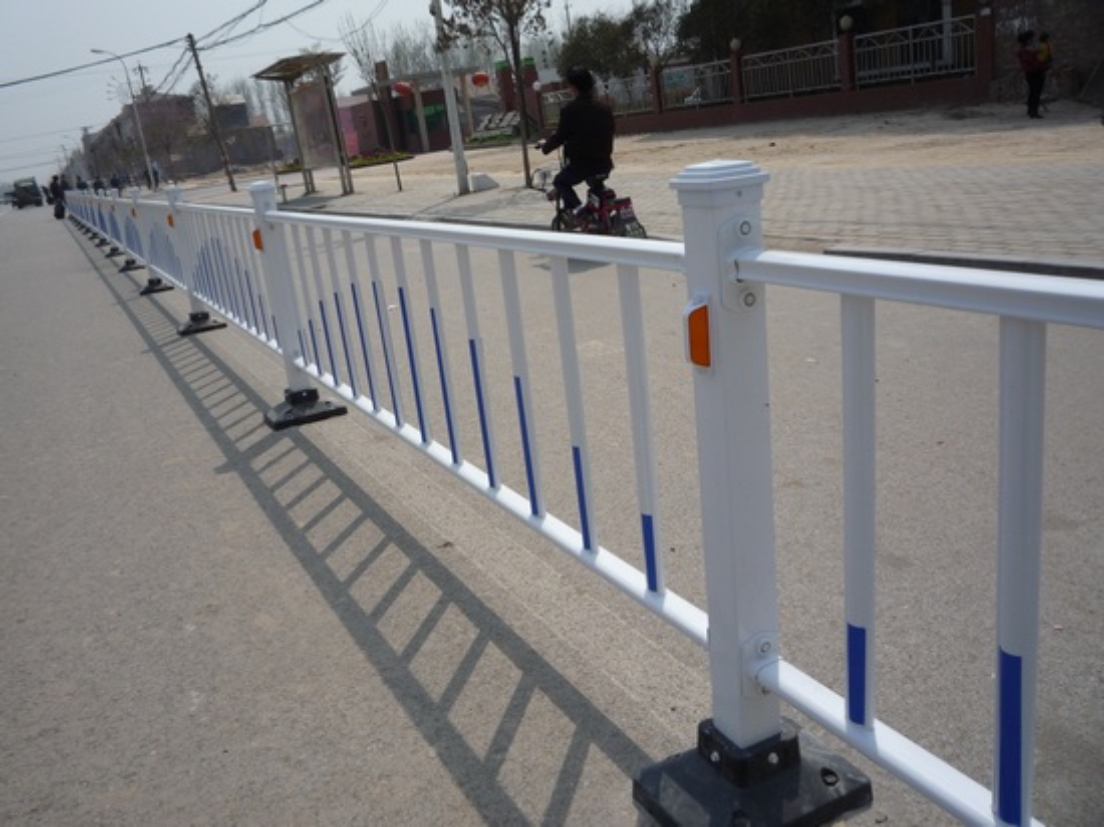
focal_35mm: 30
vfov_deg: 46.8
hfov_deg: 60.0
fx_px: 956
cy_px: 414
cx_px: 552
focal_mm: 5.2
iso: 100
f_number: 5.6
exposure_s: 1/640
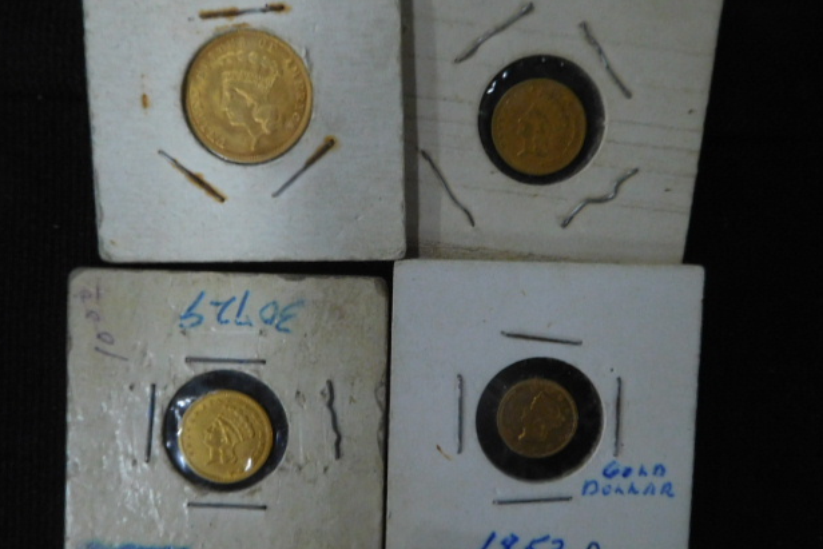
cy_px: 274
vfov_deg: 48.0
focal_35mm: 27
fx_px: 617
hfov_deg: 67.4
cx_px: 421
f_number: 3.4
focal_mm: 4.5
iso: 400
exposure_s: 1/25
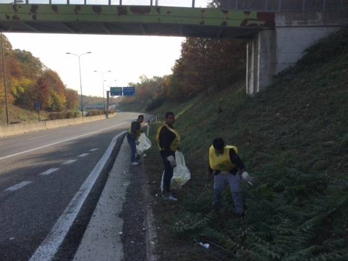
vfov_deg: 38.6
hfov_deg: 50.1
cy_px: 141
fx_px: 372
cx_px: 161
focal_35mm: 37
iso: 25
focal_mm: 3.3
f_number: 2.4
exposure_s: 1/994
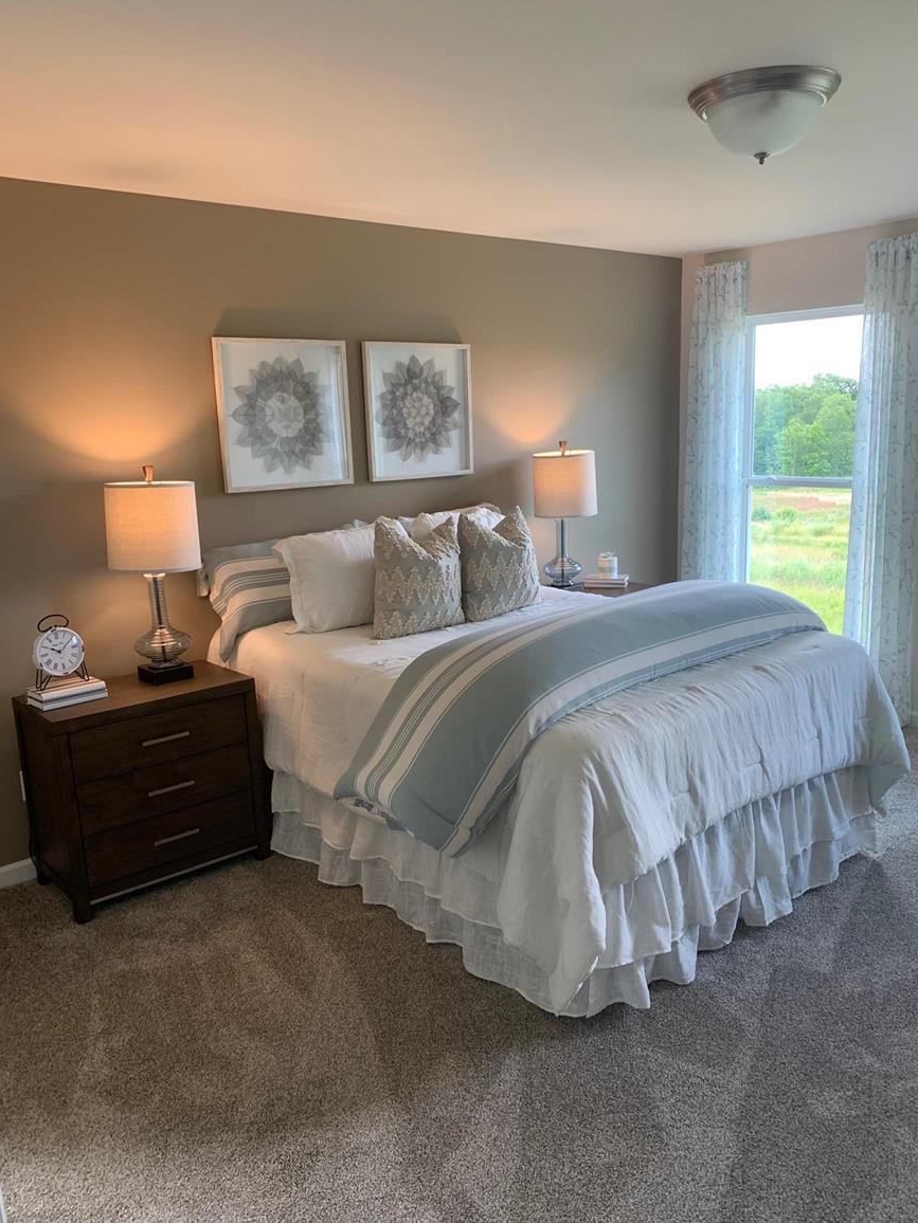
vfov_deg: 65.3
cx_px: 470
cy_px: 623
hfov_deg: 51.3
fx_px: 955
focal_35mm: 27
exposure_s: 1/60
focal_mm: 4.25
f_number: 1.8
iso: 50
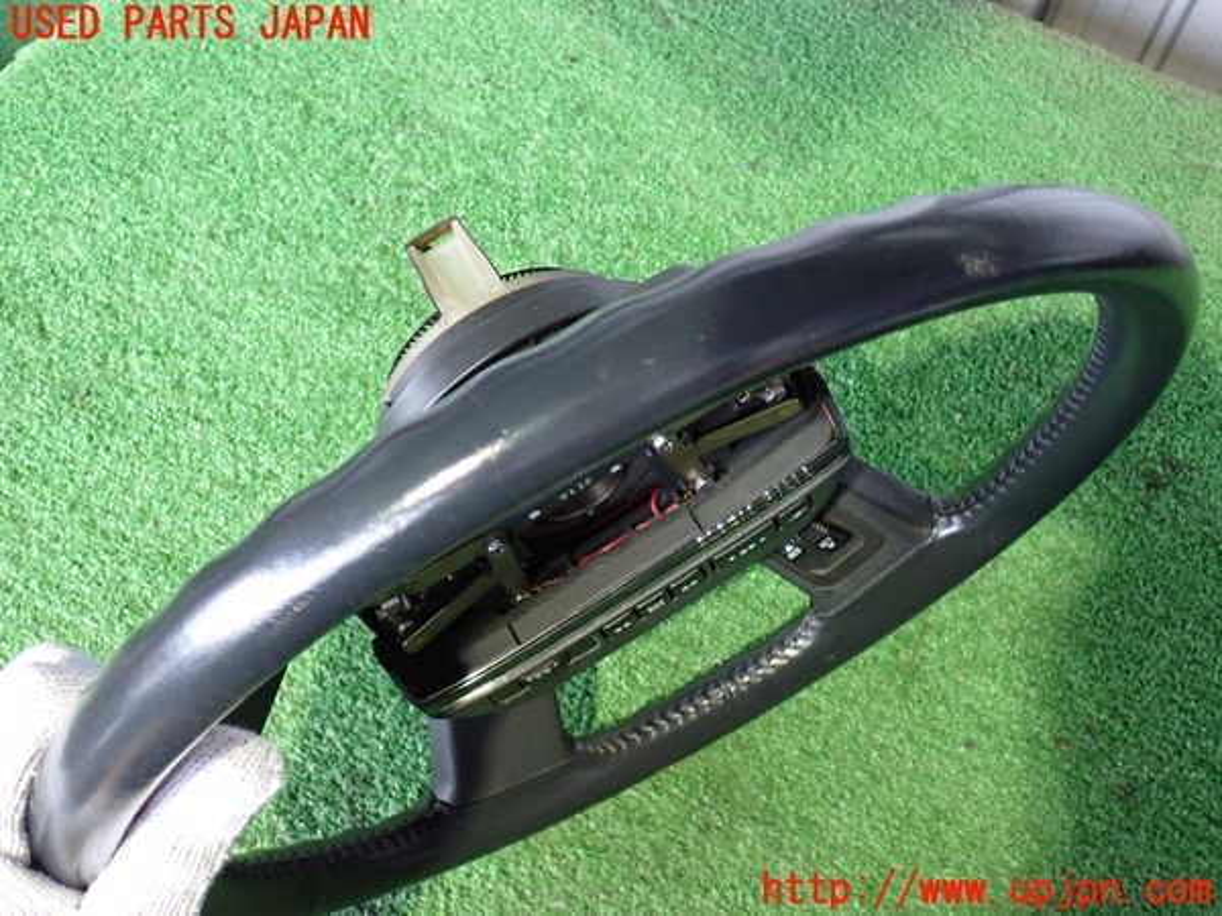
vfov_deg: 37.7
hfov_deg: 49.0
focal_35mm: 38
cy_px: 458
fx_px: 1341
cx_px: 611
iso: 800
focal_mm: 6.83
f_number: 2.7
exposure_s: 1/20
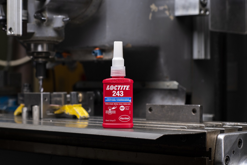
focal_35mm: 85
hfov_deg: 23.9
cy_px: 82
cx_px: 124
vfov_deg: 16.1
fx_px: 583
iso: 125
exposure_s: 1/125
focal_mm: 85
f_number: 5.6
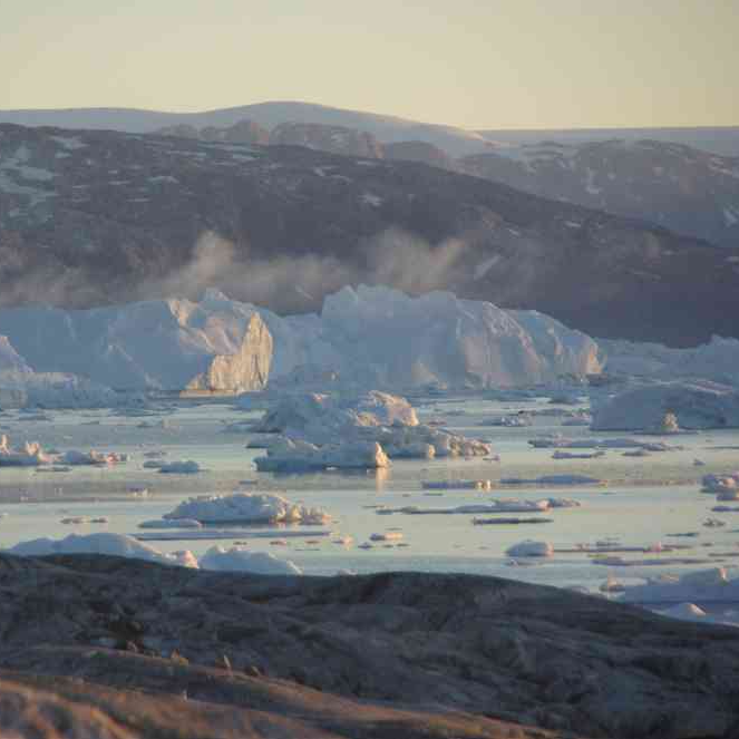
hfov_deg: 5.4
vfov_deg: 5.4
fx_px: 7898
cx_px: 203
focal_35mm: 327
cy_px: 369
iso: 400
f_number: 6.7
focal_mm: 170
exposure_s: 1/250
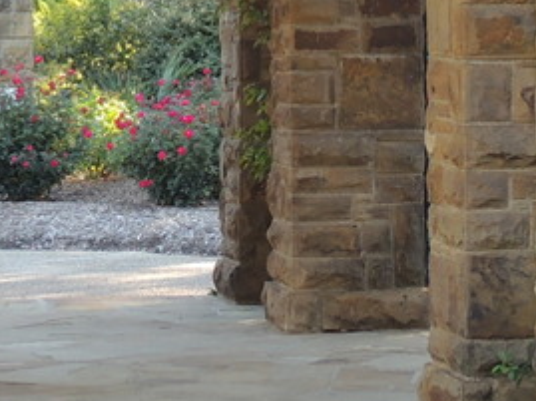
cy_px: 28
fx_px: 3464
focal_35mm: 224
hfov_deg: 8.8
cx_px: -20
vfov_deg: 6.6
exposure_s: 1/50
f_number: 3.5
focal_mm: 8.3
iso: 100
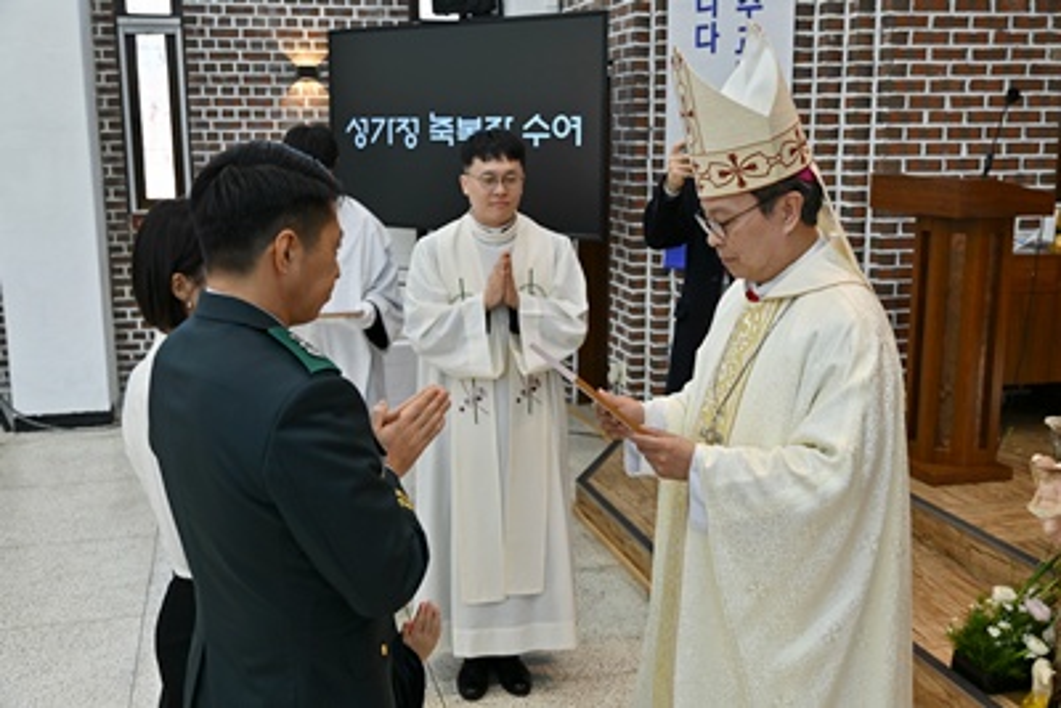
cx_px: 530
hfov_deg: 49.5
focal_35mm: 39
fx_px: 1150
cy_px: 354
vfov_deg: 34.2
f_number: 3.8
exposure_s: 1/40
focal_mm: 26
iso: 100
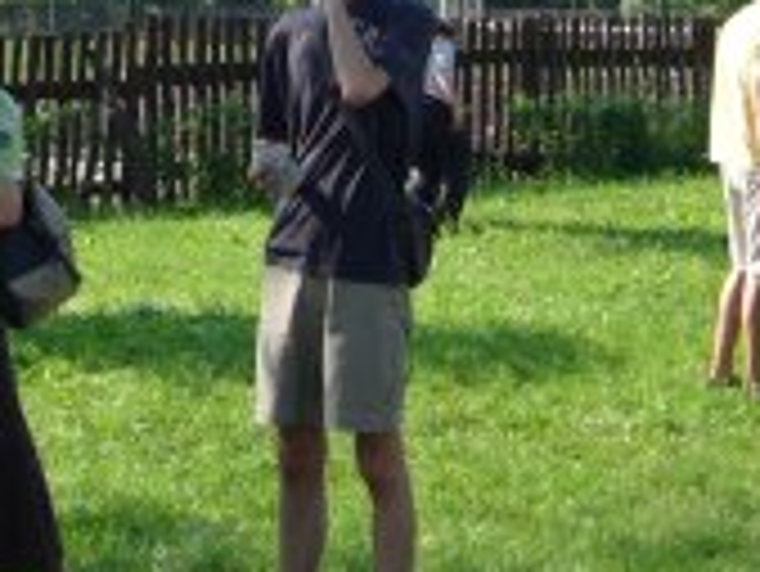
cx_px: 387
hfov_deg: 16.5
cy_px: -140
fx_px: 2615
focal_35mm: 119
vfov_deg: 12.2
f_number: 5.6
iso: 64
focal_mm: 5.8
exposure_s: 1/100
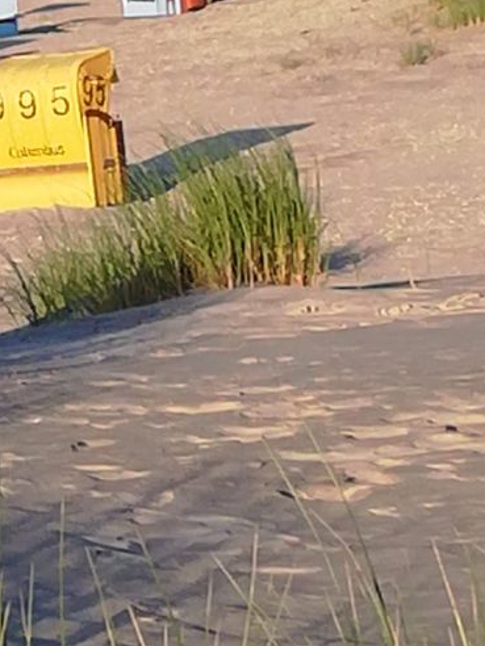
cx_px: -360
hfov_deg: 5.7
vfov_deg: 7.7
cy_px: 49
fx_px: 4764
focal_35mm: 255
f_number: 2.2
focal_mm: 3.81
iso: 50
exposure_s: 1/619
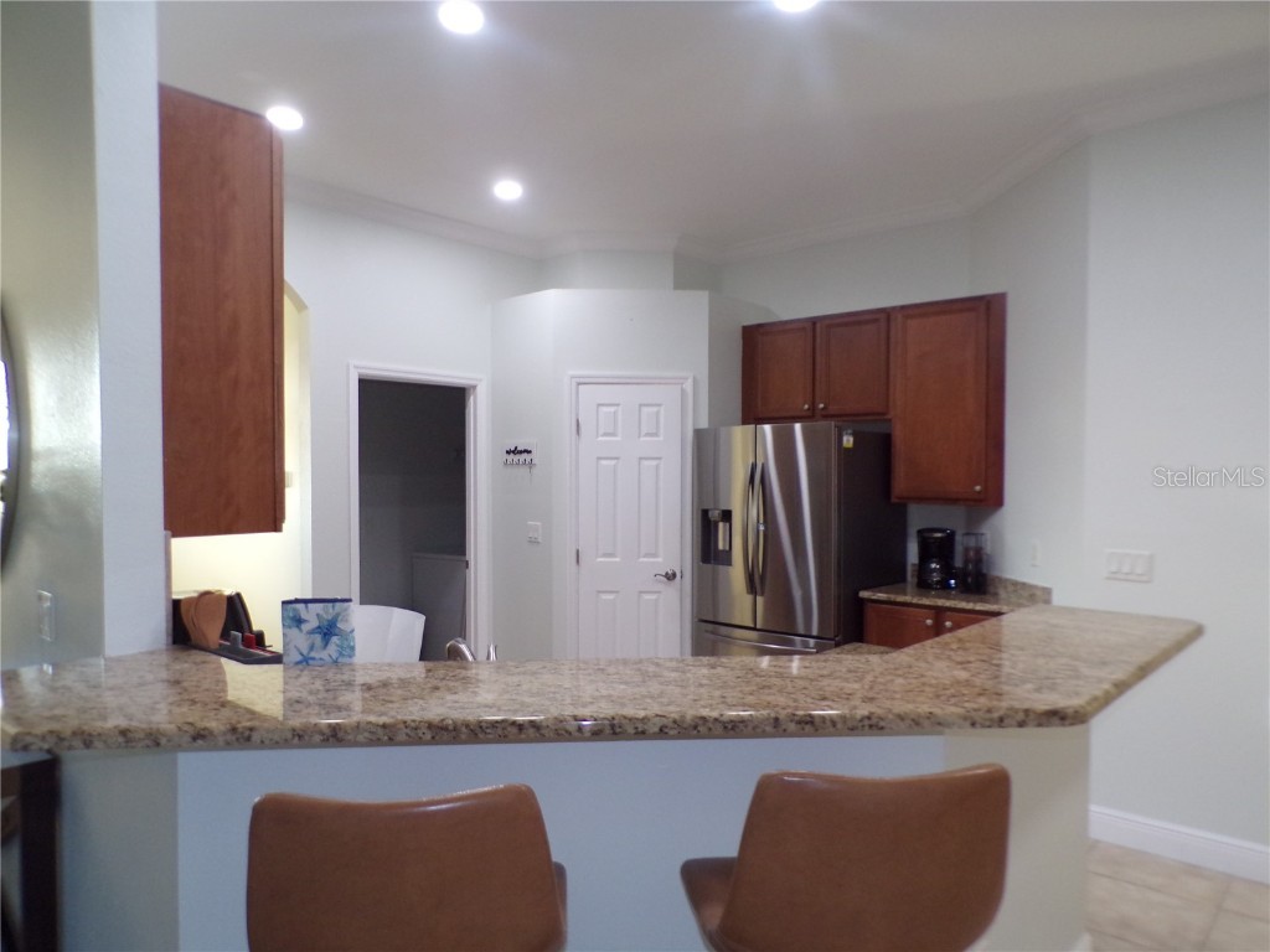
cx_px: 635
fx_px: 881
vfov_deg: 56.8
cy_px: 476
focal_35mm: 24
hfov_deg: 71.6
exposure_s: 1/34
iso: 200
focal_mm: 4.3
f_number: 3
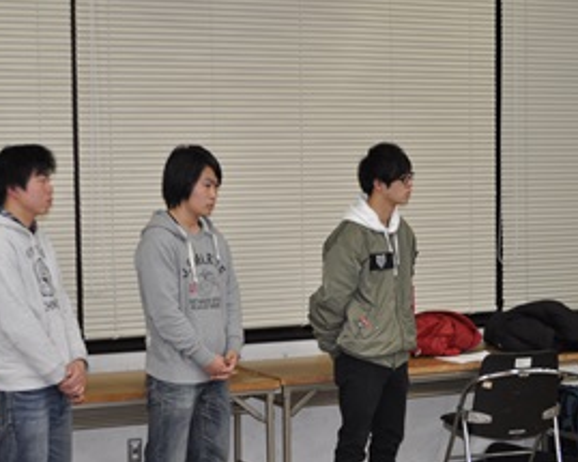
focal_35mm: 75
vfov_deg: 20.4
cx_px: 211
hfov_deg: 25.3
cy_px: 279
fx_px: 1283
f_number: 4.8
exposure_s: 1/60
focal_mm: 32
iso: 500
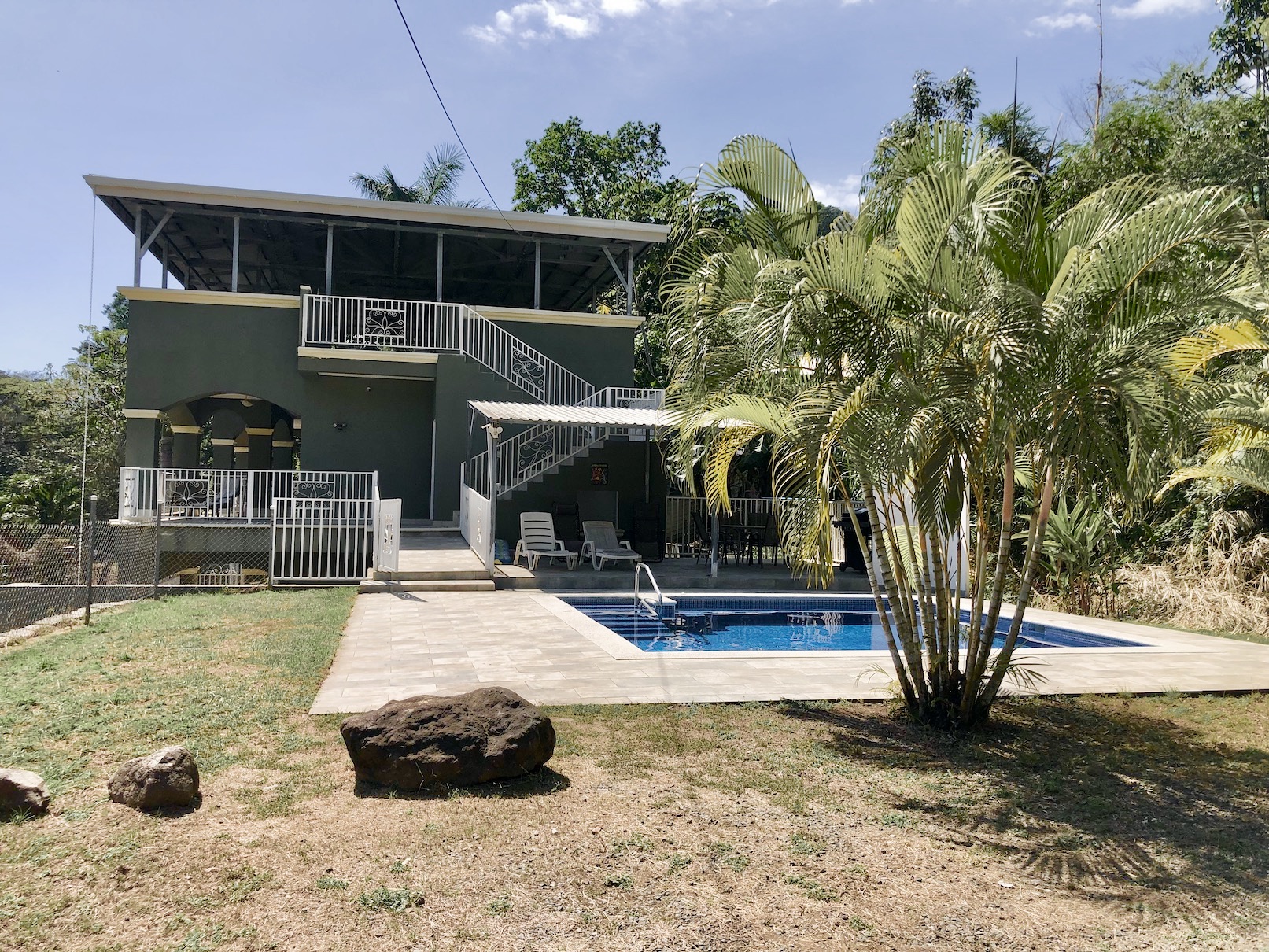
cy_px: 476
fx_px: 1027
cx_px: 634
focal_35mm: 28
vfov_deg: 49.8
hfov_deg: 63.4
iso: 20
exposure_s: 1/1919
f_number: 1.8
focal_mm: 3.99
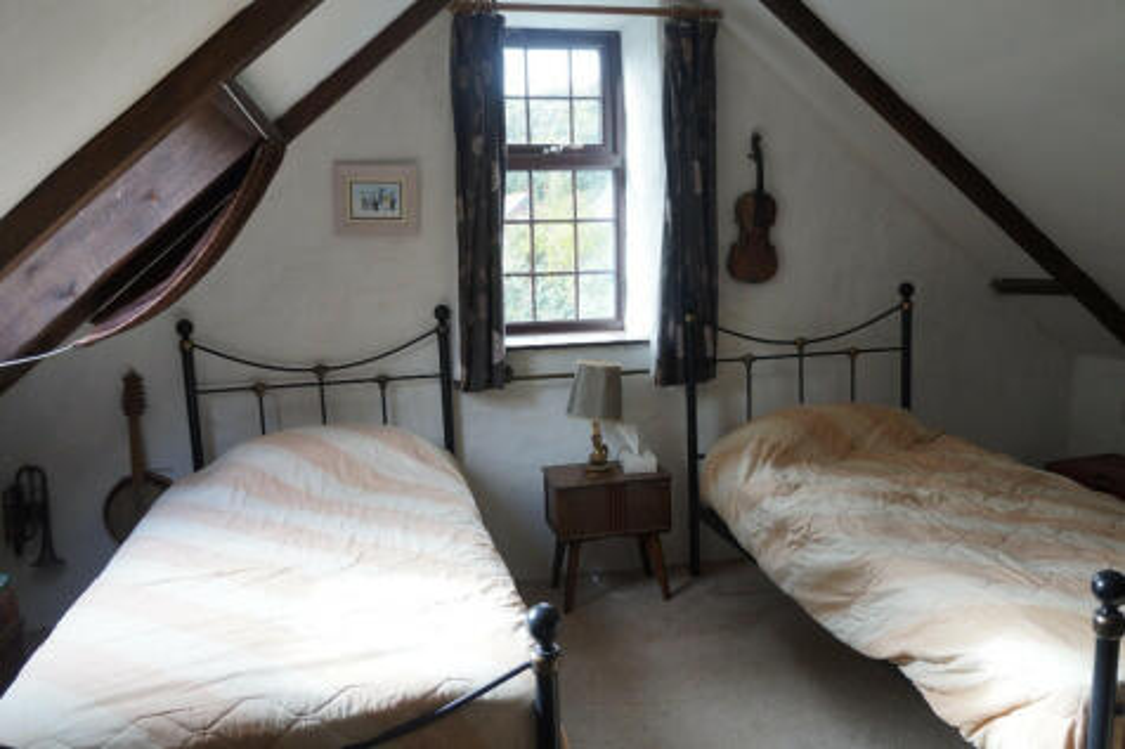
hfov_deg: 67.4
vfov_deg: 47.9
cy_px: 374
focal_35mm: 27
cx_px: 562
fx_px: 843
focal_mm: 18
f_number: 3.5
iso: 100
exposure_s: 1/40
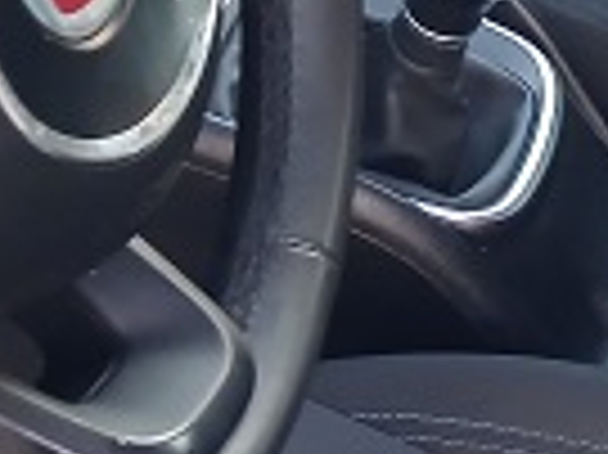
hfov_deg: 13.5
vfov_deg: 12.3
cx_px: 1297
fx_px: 2106
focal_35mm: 120
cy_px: 175
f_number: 1.8
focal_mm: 3.98
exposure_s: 1/25
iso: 320
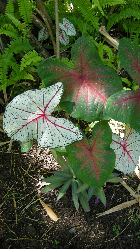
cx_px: 88
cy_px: 122
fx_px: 257
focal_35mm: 39
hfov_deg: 30.3
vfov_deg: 51.6
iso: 129
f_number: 2.7
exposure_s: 1/52
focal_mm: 7.5
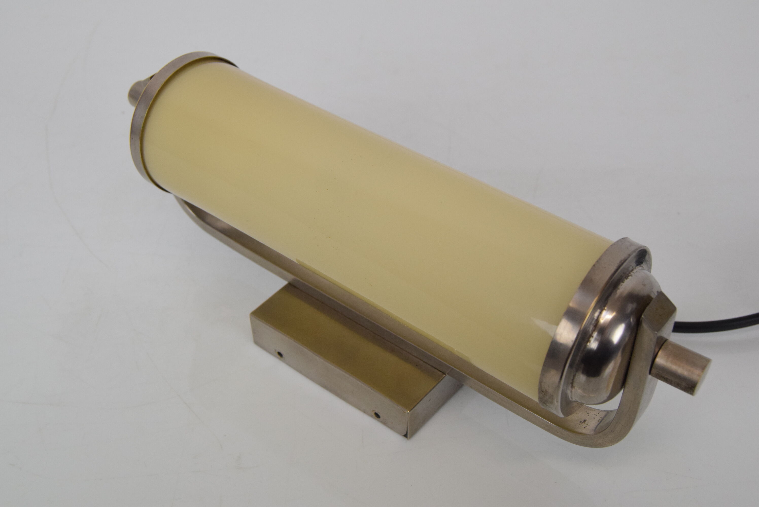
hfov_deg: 43.6
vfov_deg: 29.9
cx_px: 380
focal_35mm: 45
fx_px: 949
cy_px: 254
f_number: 9
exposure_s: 1/320
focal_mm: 30
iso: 1600
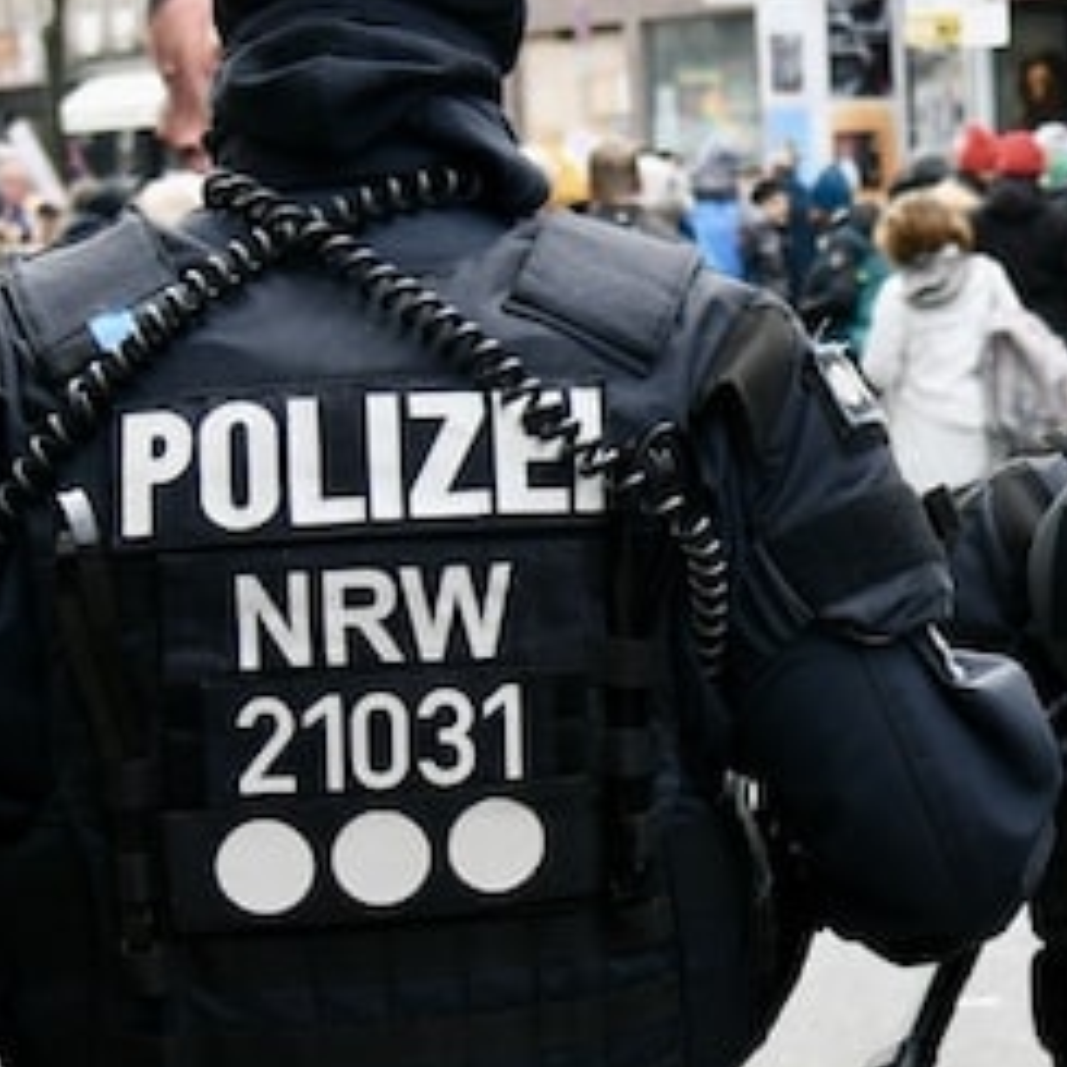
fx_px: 4464
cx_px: 1307
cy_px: 571
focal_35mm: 128
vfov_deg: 13.6
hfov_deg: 13.2
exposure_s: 1/125
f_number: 4
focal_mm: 24
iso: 64
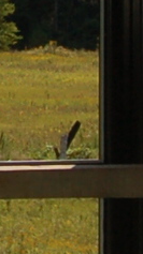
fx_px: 2012
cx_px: -343
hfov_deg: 3.9
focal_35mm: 298
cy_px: -140
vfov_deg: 7.1
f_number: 8
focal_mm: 18
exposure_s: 1/500
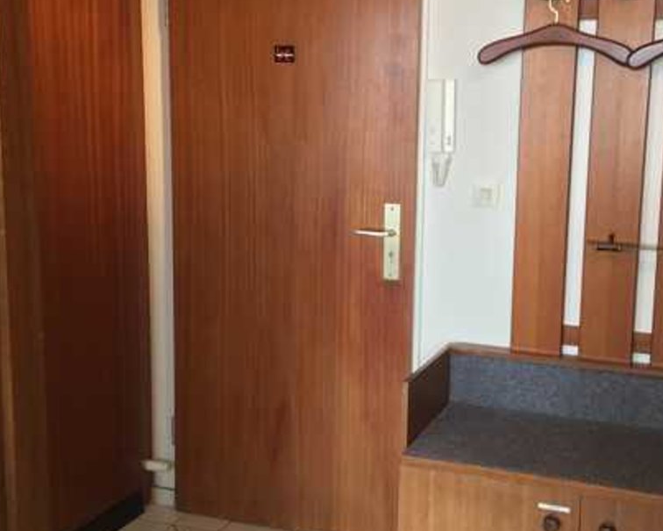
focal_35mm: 48
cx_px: 428
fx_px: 942
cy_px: 250
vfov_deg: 31.4
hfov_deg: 38.4
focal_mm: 3.3
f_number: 2.4
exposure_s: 1/33
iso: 125
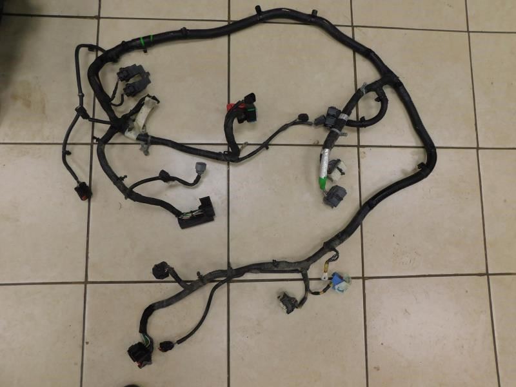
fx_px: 343
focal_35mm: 23
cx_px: 258
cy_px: 194
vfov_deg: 58.9
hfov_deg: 73.9
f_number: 3
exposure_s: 1/40
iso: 125
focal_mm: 4
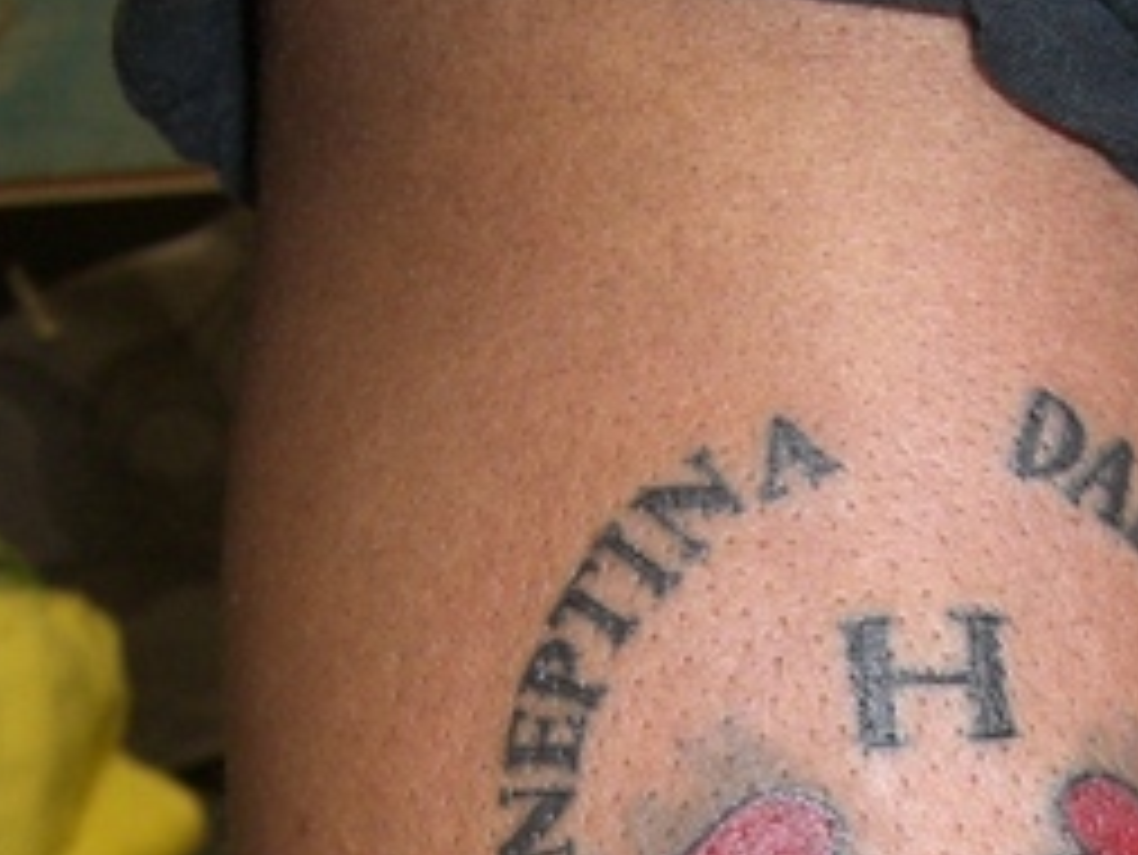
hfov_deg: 20.1
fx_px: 3157
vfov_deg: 15.0
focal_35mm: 96
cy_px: 976
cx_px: 1008
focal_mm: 6.2
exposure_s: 1/60
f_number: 2.7
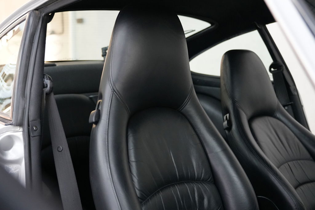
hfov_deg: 42.3
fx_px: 407
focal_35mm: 46
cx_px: 158
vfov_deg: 28.9
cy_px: 105
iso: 3200
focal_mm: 31
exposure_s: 1/250
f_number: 2.8
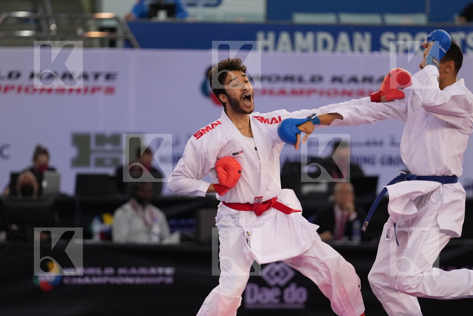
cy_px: 158
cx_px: 236
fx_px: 3941
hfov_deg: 6.9
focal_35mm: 300
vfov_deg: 4.6
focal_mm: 200
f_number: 2.8
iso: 2000
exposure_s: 1/1000
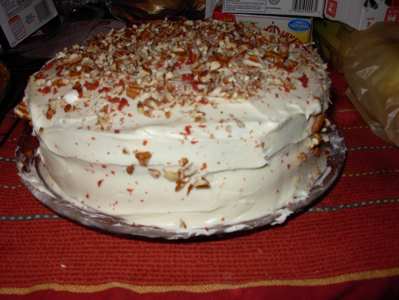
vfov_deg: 37.7
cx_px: 200
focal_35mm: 38
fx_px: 438
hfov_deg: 49.0
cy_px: 150
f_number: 4.9
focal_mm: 6.3
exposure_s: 1/22.6
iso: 79
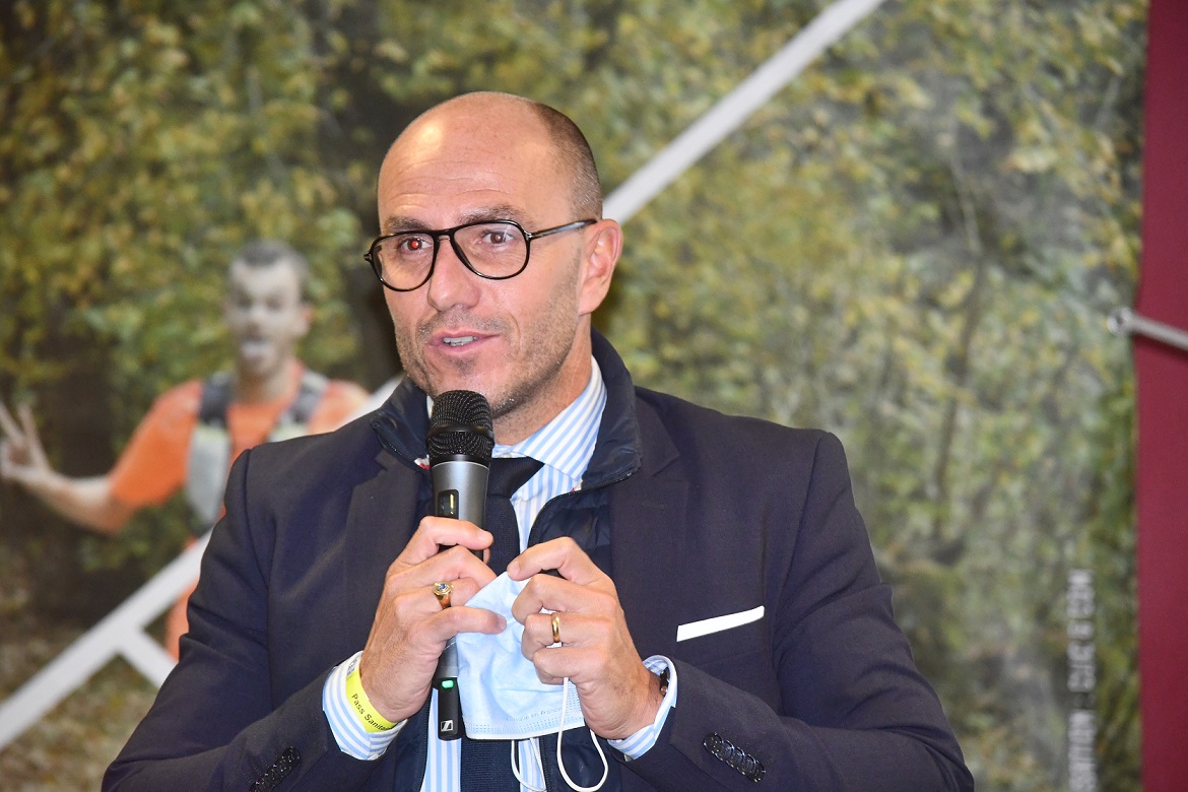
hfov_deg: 10.2
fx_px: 6665
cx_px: 594
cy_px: 396
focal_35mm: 202
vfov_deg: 6.8
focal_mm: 135
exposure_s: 1/60
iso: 2500
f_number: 6.3
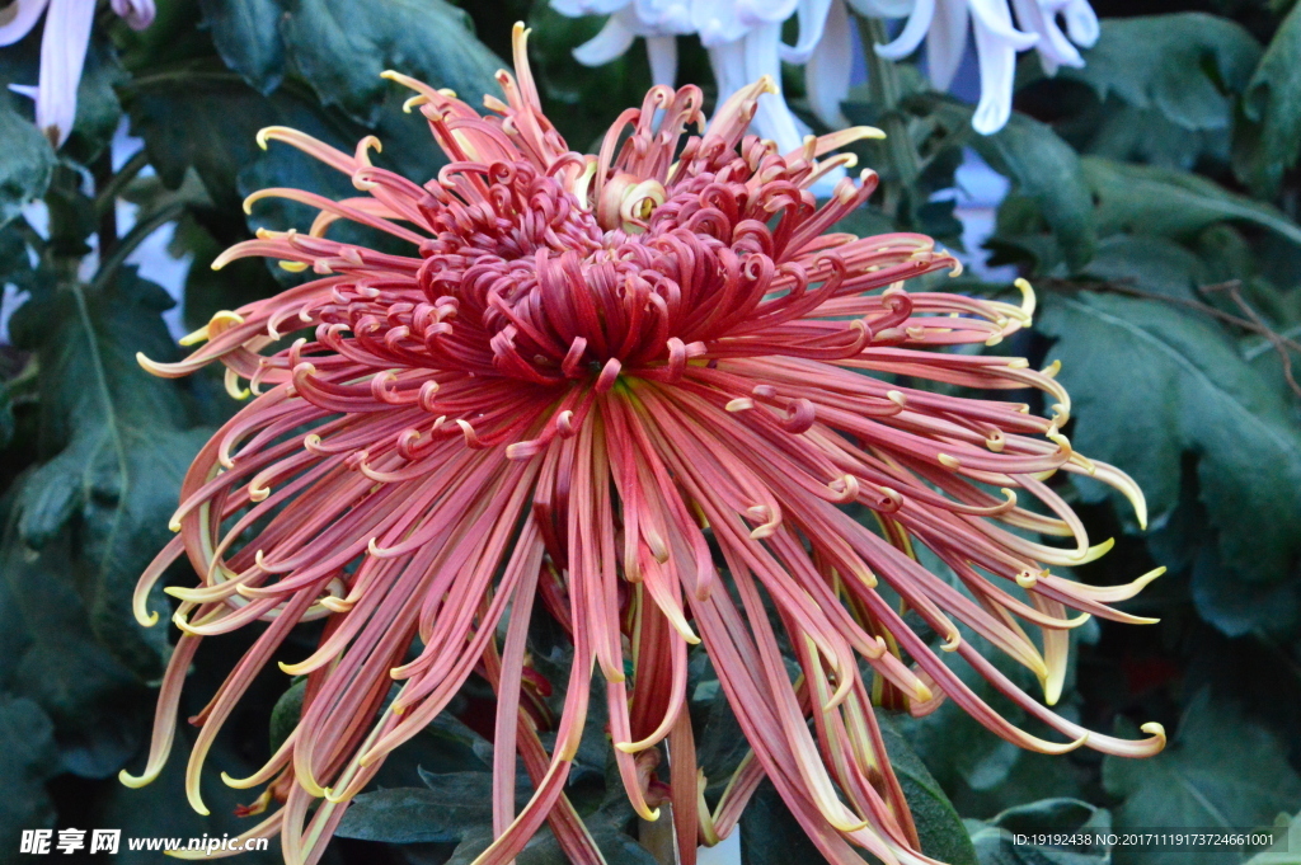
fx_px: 4604
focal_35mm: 128
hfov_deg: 16.1
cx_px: 650
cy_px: 432
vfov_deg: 10.7
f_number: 16
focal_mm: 85
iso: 6400
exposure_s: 1/200
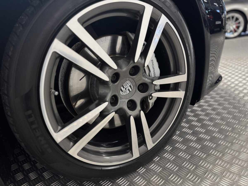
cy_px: 93
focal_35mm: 24
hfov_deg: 71.6
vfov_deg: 56.8
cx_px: 124
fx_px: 172
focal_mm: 6.76
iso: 125
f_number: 1.78
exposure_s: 1/50
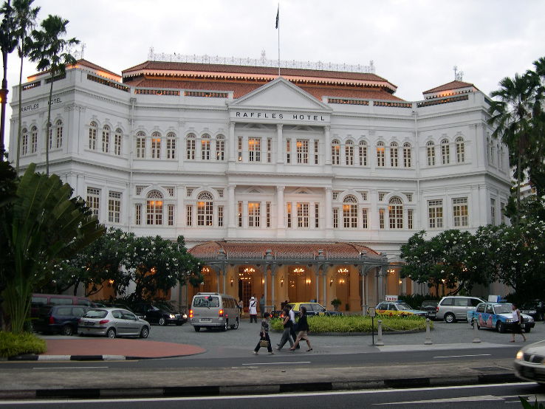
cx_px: 272
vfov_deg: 34.4
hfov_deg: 44.8
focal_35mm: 42
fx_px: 661
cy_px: 204
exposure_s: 1/42.4
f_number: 2.9
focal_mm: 9
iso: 100
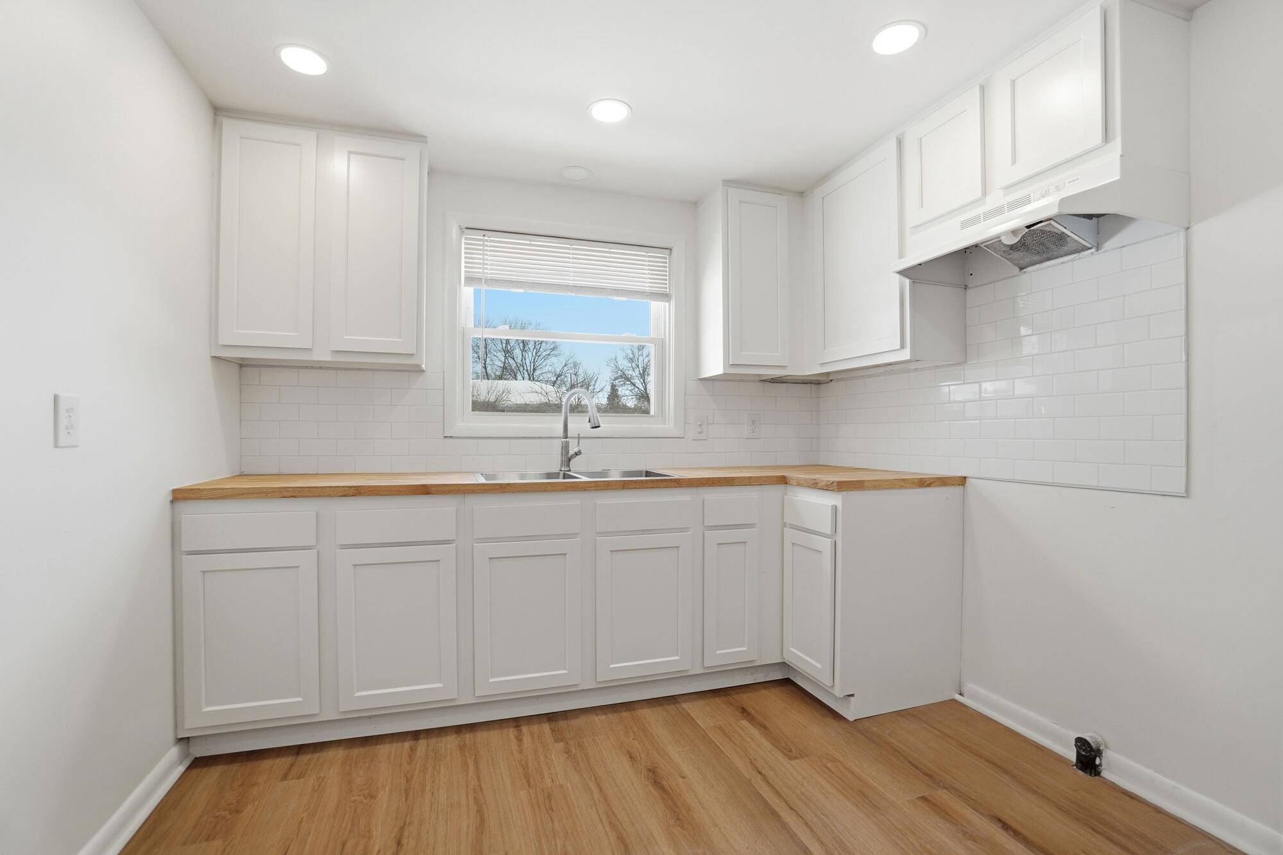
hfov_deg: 100.4
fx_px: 534
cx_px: 642
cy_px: 428
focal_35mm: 15
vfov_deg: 77.3
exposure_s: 1/4000
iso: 100
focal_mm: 10
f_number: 4
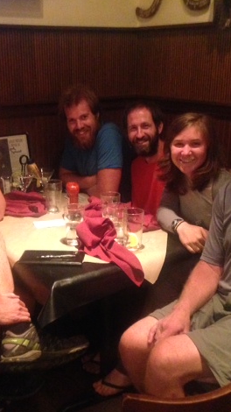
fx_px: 534
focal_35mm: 49
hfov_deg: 24.3
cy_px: 207
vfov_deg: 42.1
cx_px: 87
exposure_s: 1/15
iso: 800
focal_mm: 4.12
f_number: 2.4
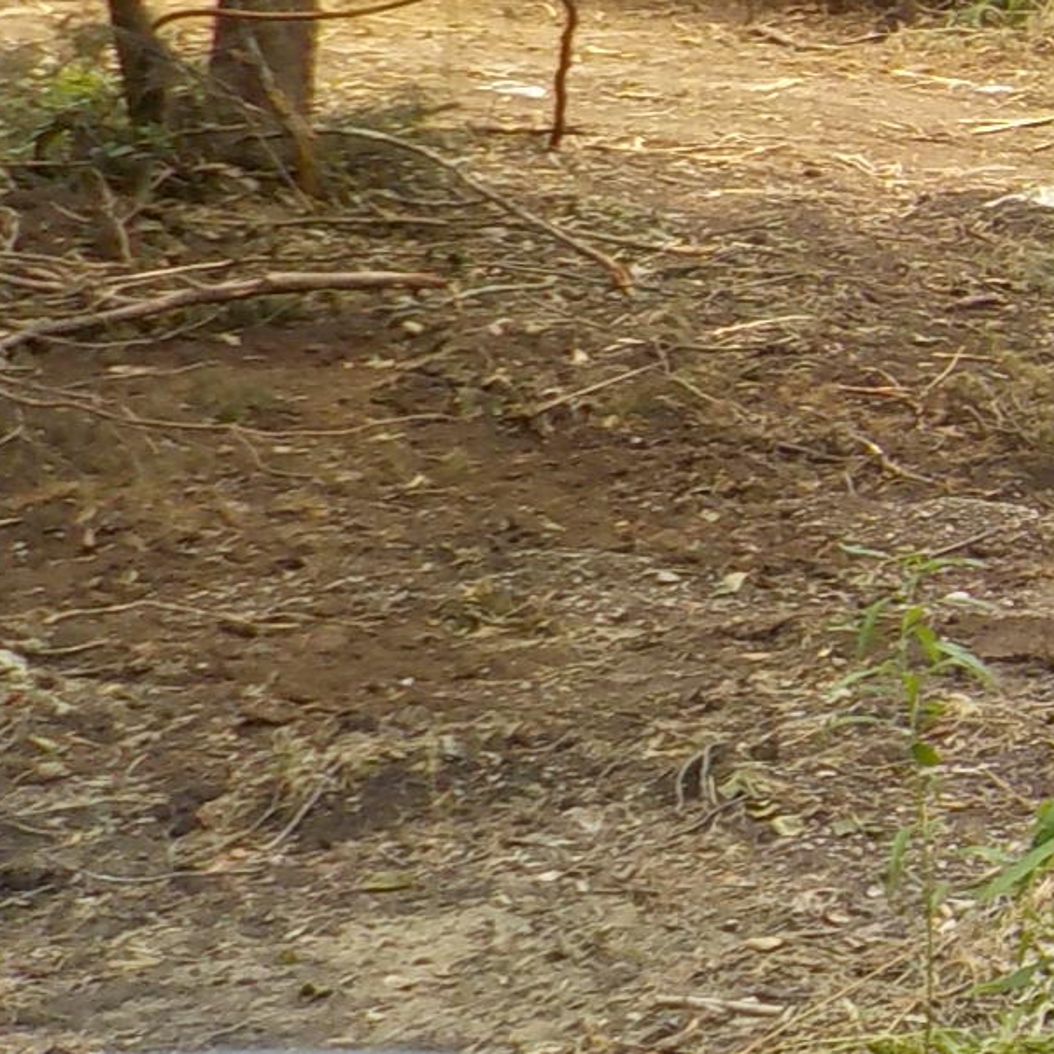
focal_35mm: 100
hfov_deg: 15.1
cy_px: 350
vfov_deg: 17.4
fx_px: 3445
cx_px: 1910
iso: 125
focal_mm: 4.1
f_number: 3.3
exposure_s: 1/250
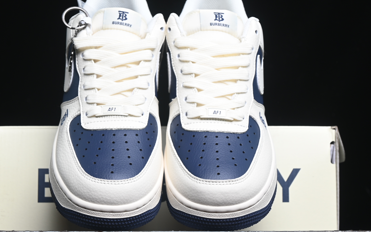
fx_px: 991
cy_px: 131
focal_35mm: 98
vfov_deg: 13.3
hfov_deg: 21.2
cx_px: 163
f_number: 6.3
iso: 160
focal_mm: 50
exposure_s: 1/60
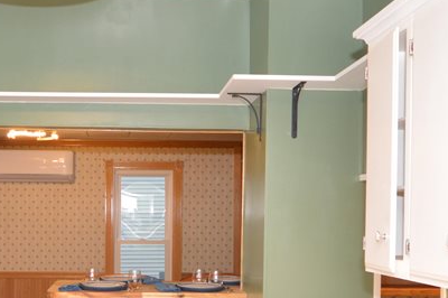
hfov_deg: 40.3
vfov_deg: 27.5
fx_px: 597
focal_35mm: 48
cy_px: 237
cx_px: 129
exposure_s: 1/60
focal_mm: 10
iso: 400
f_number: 4
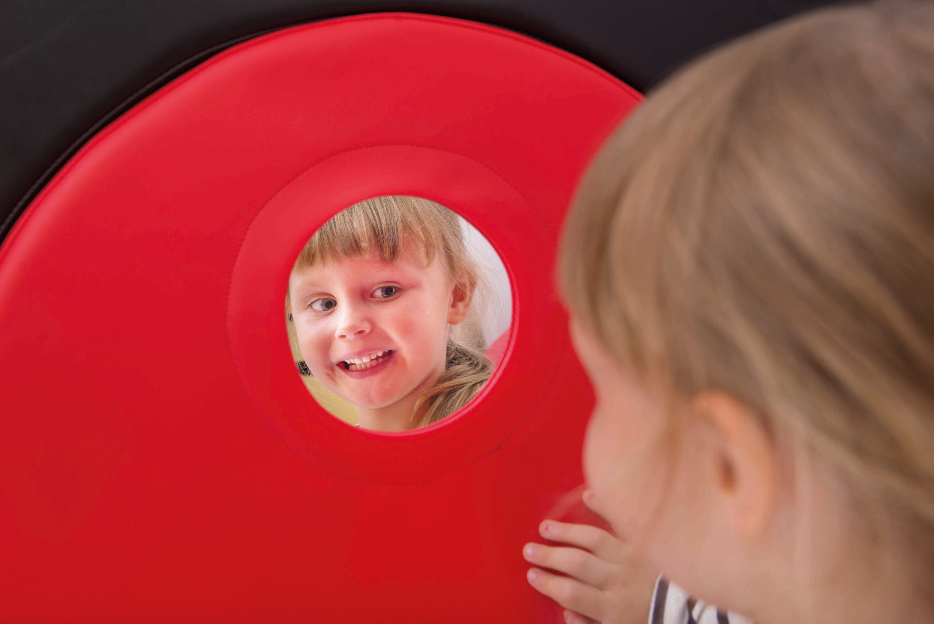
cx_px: 467
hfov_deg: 39.6
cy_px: 312
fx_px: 1298
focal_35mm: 50
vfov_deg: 27.0
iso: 200
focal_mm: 50
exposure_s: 1/160
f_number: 7.1
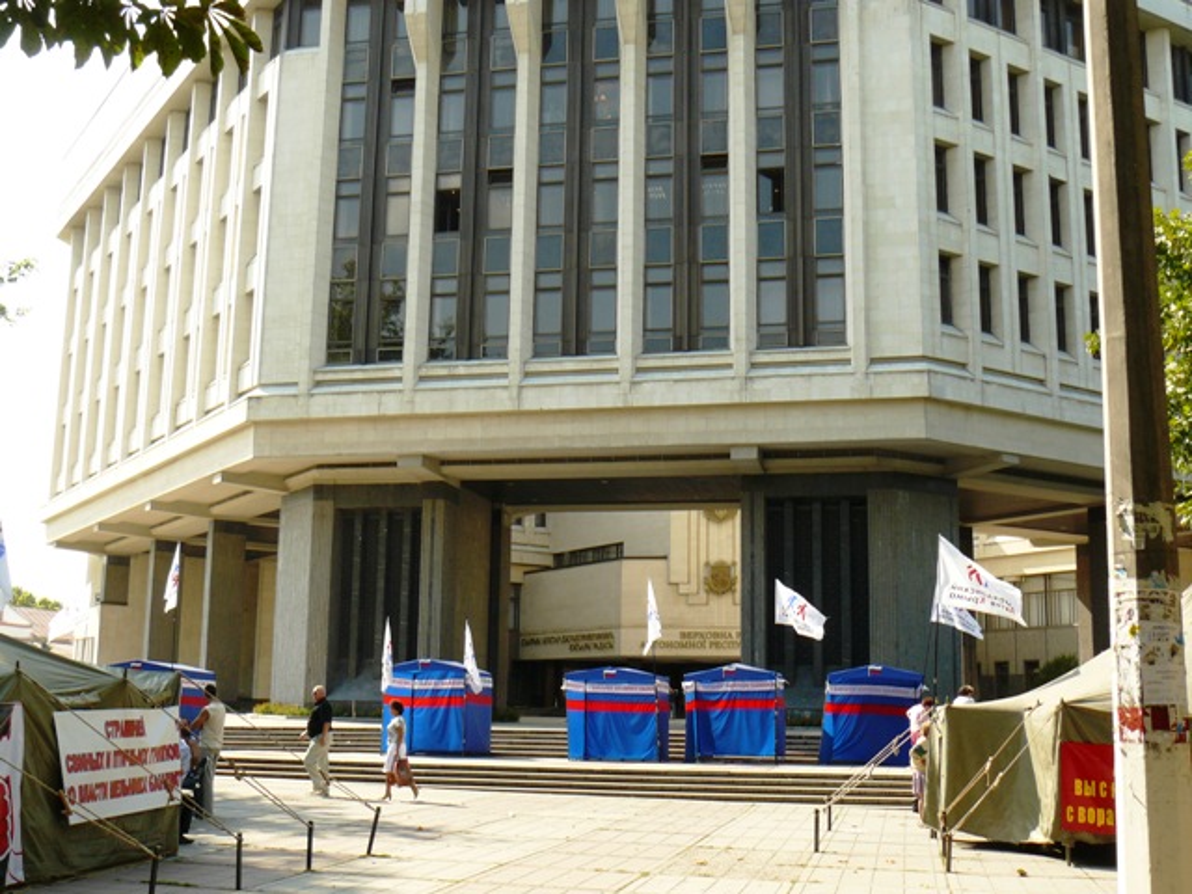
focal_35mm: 42
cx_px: 596
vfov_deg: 34.3
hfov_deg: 44.8
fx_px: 1446
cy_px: 447
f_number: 4.5
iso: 100
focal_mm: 6.9
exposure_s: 1/250
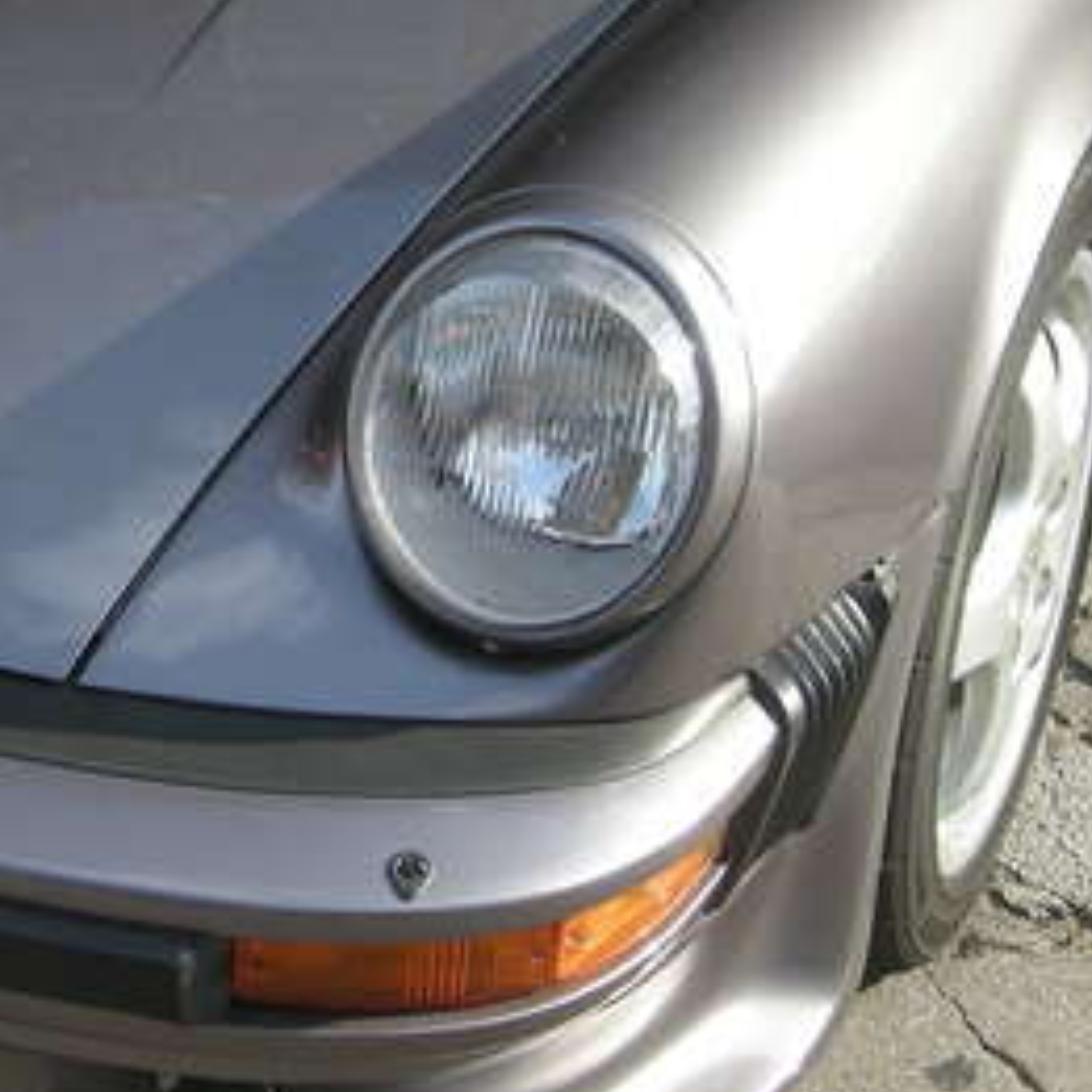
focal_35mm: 95
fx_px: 3391
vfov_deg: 18.1
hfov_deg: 17.9
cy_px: 167
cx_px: 63
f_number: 2.8
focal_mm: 5.7
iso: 50
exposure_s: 1/270
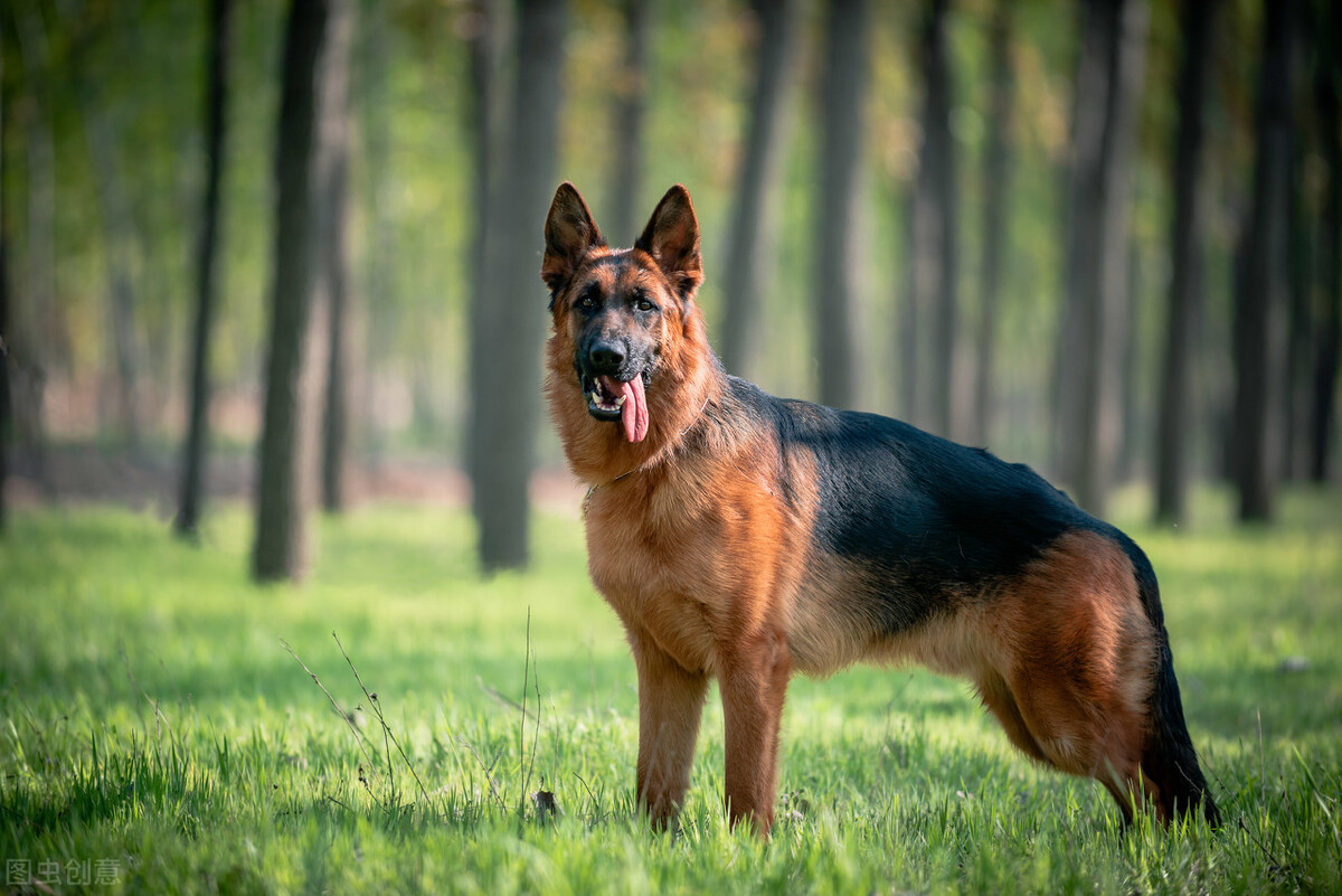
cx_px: 671
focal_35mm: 200
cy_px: 448
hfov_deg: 10.3
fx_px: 7458
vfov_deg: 6.9
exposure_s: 1/800
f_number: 3.2
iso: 160
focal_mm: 200
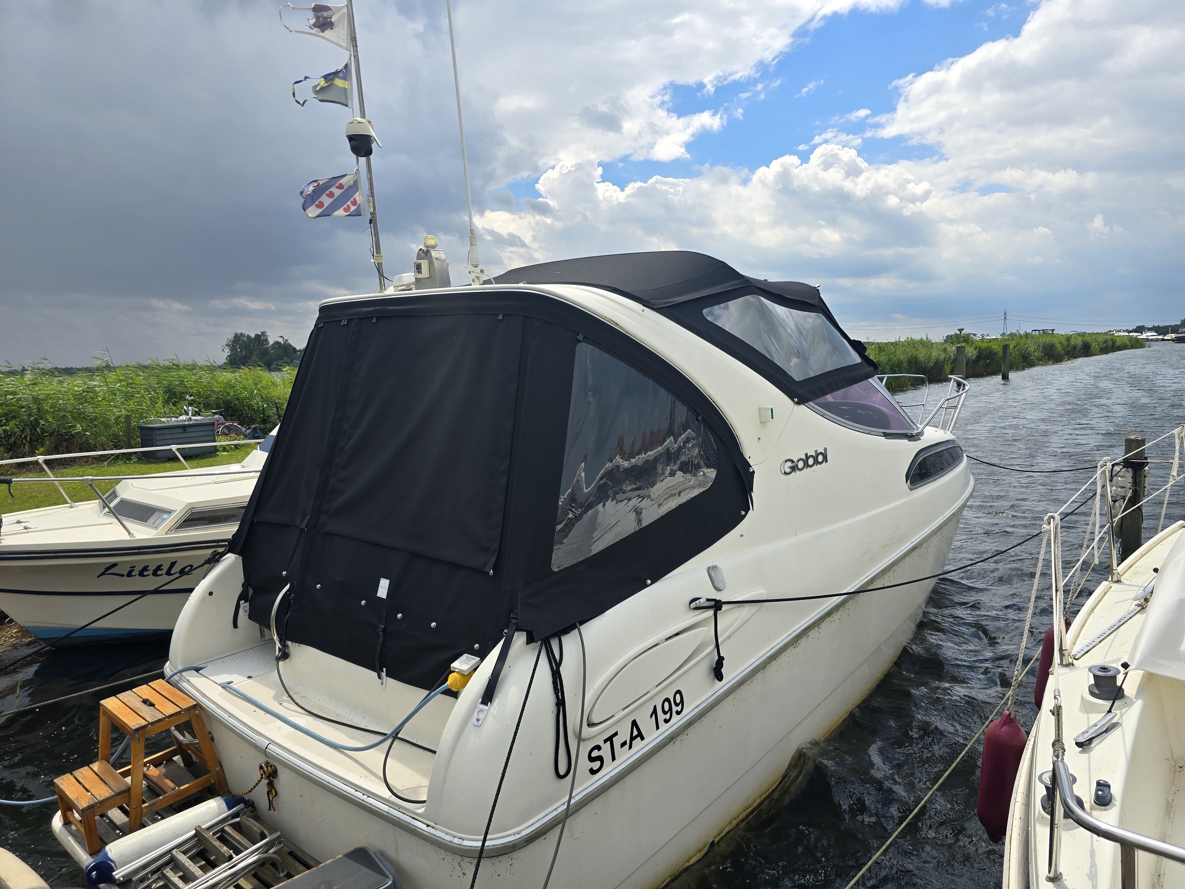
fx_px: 787
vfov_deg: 58.9
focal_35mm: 23
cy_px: 444
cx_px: 592
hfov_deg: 73.9
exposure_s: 1/730
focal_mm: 6.3
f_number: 1.7
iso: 12
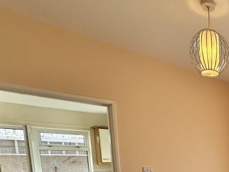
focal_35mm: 35
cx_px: 257
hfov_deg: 41.0
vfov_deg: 34.7
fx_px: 231
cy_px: 192
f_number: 2.2
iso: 40
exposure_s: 1/149
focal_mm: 2.22
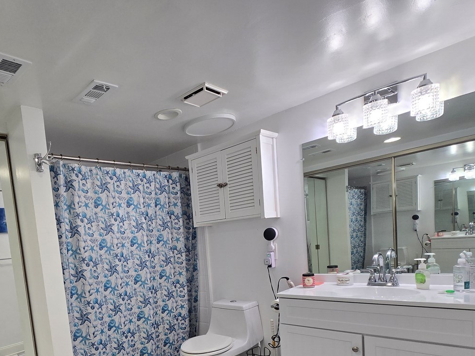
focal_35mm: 21
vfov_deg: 59.2
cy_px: 277
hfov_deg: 75.4
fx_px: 288
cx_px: 142
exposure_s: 1/60
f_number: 2.2
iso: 80
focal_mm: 2.2
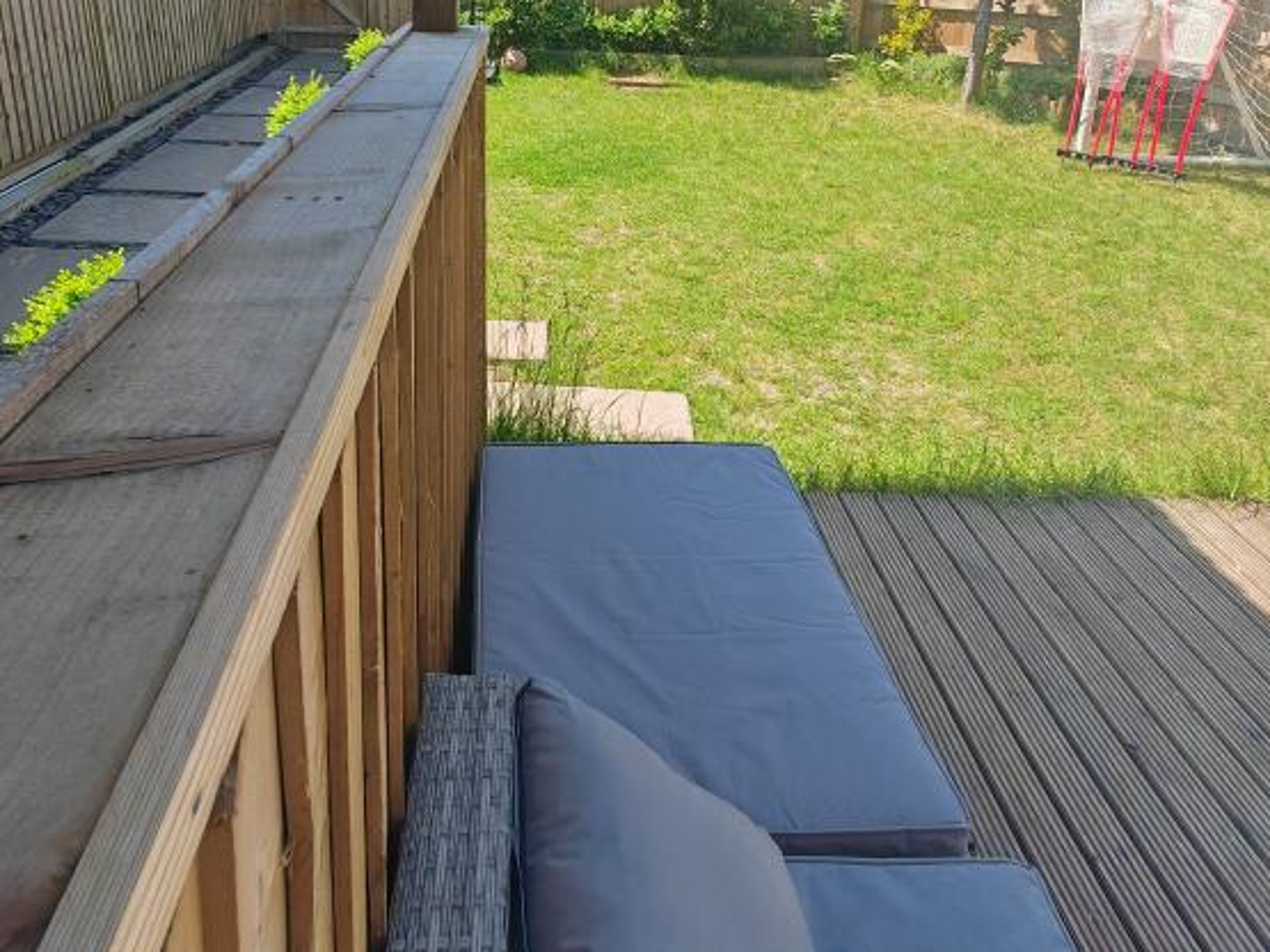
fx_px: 880
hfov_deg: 71.1
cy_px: 137
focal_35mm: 24
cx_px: 531
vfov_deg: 51.6
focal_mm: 1.82
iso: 50
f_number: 2
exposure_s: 1/440
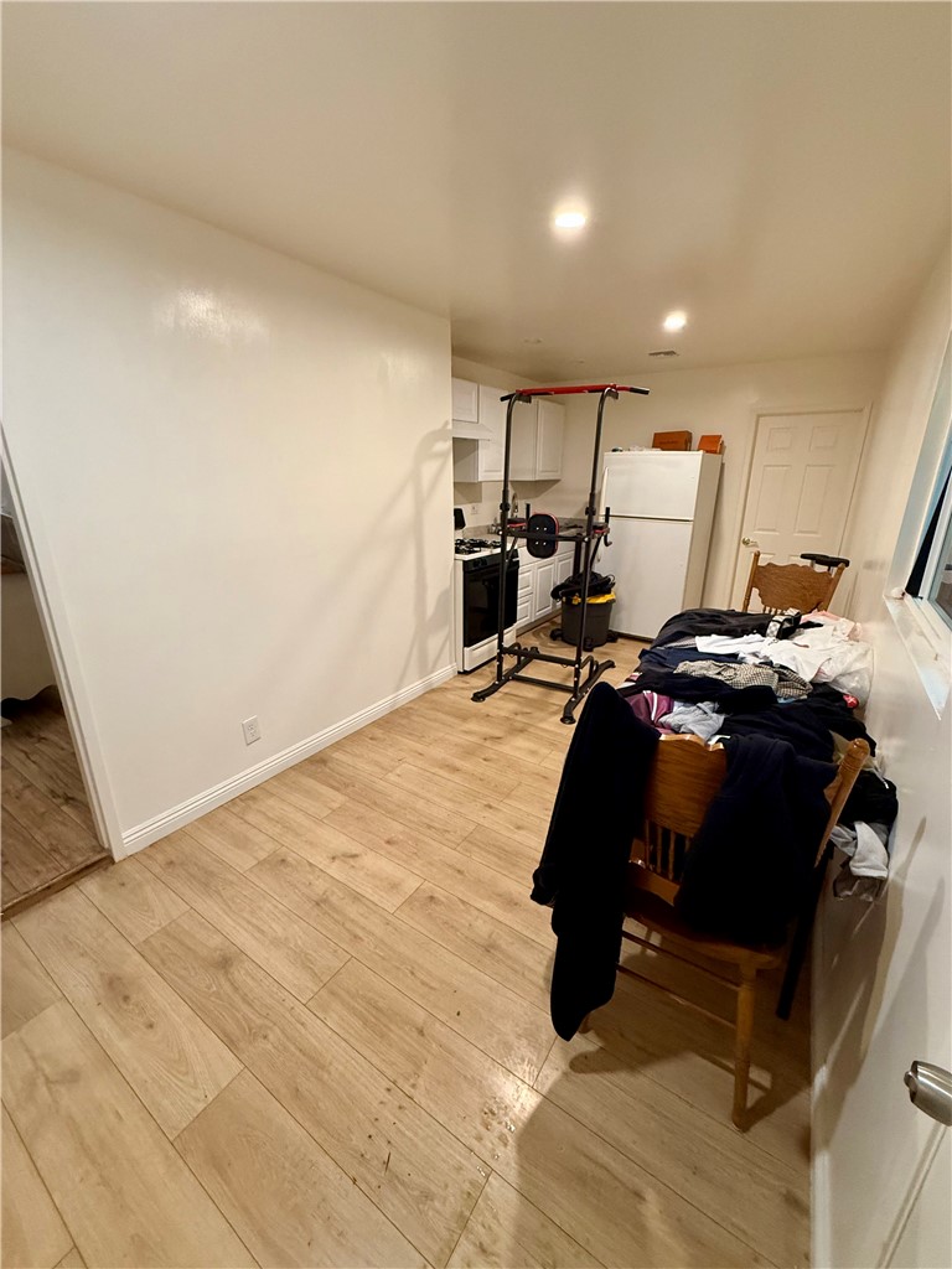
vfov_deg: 102.1
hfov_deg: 85.7
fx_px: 513
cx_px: 476
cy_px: 634
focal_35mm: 14
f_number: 2.2
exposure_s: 1/60
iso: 400
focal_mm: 2.22
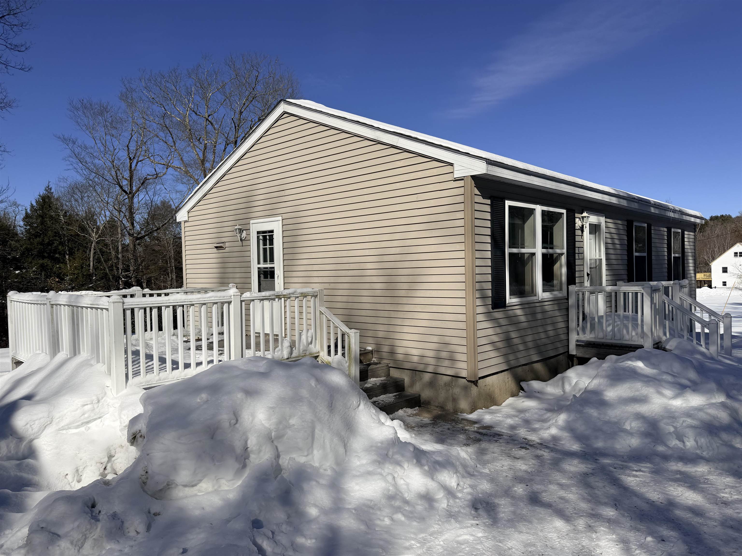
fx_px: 514
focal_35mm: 24
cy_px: 278
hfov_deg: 71.6
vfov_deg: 56.8
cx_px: 371
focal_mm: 6.76
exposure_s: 1/14286
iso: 80
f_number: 1.78
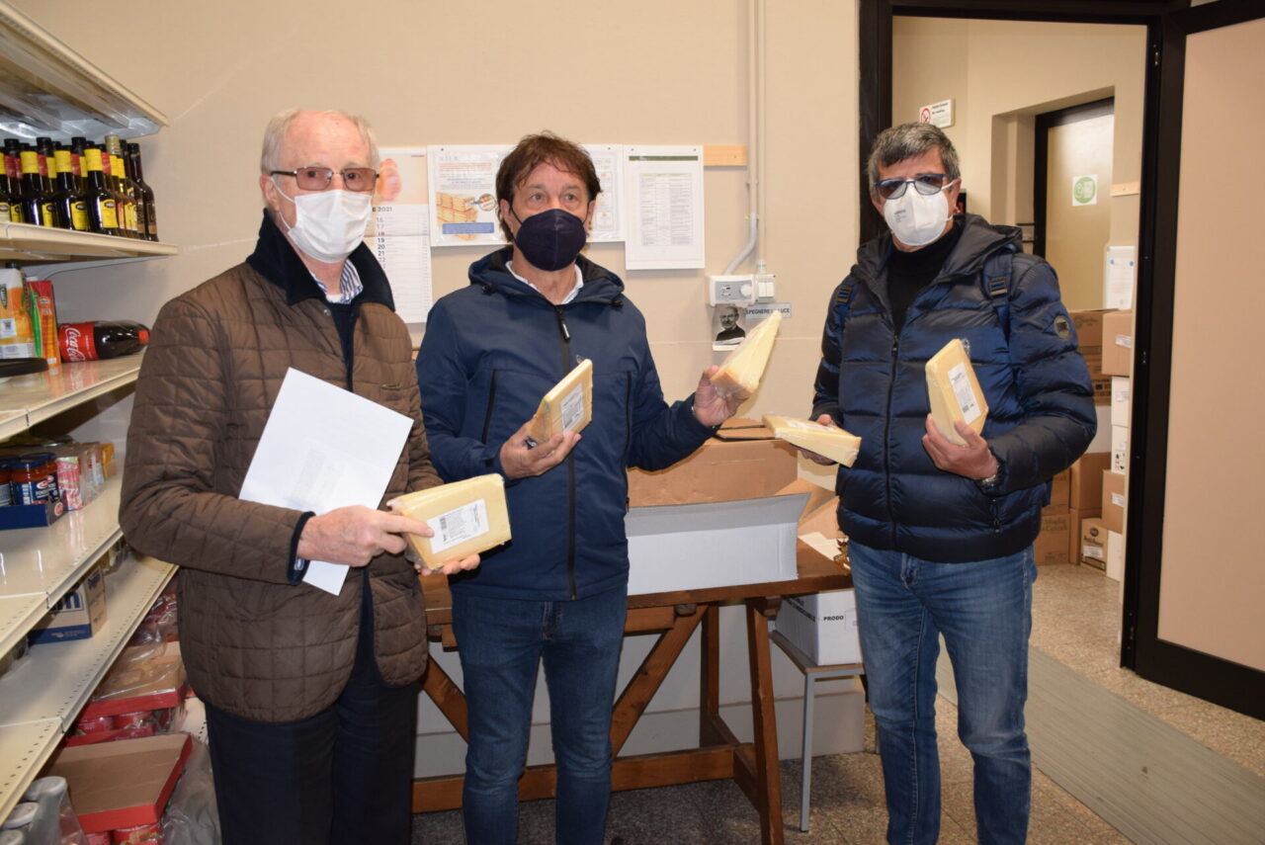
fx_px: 1055
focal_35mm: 30
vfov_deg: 43.7
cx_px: 632
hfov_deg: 61.9
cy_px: 422
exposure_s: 1/60
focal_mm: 20
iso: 800
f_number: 3.5
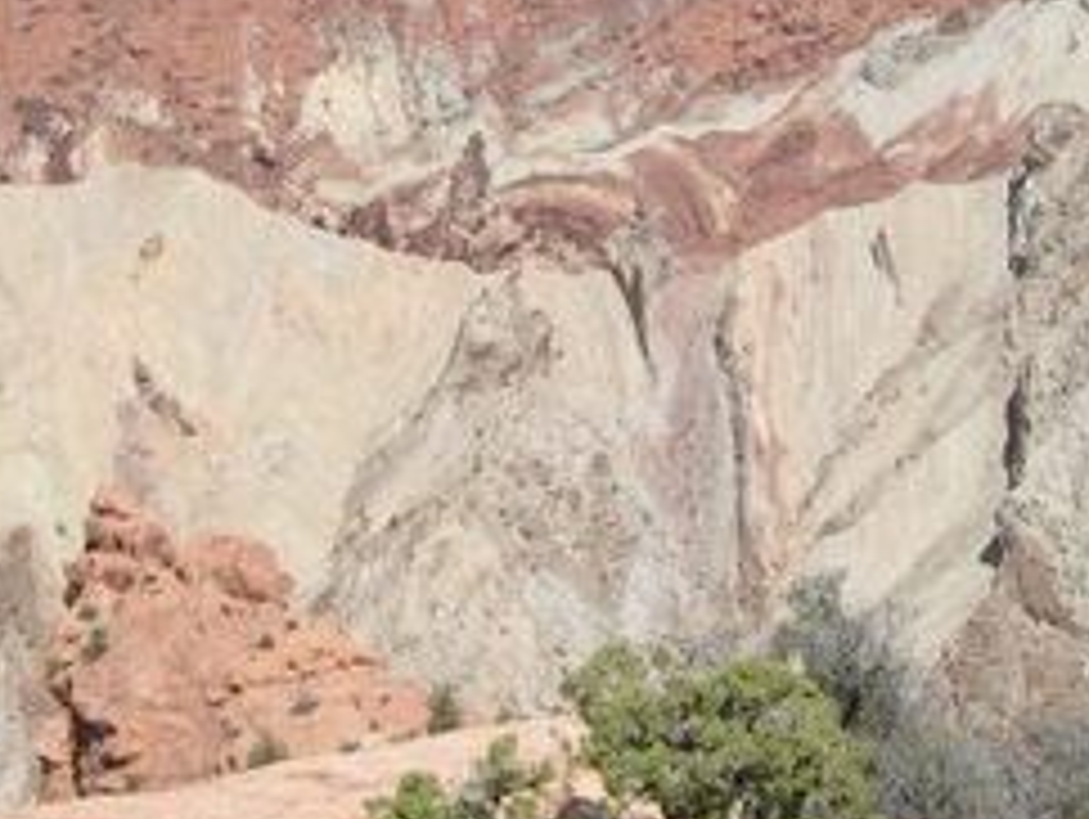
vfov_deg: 19.0
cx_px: 655
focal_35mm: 77
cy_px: 202
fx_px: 2425
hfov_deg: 25.3
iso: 80
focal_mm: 5.8
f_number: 7.1
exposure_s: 1/350
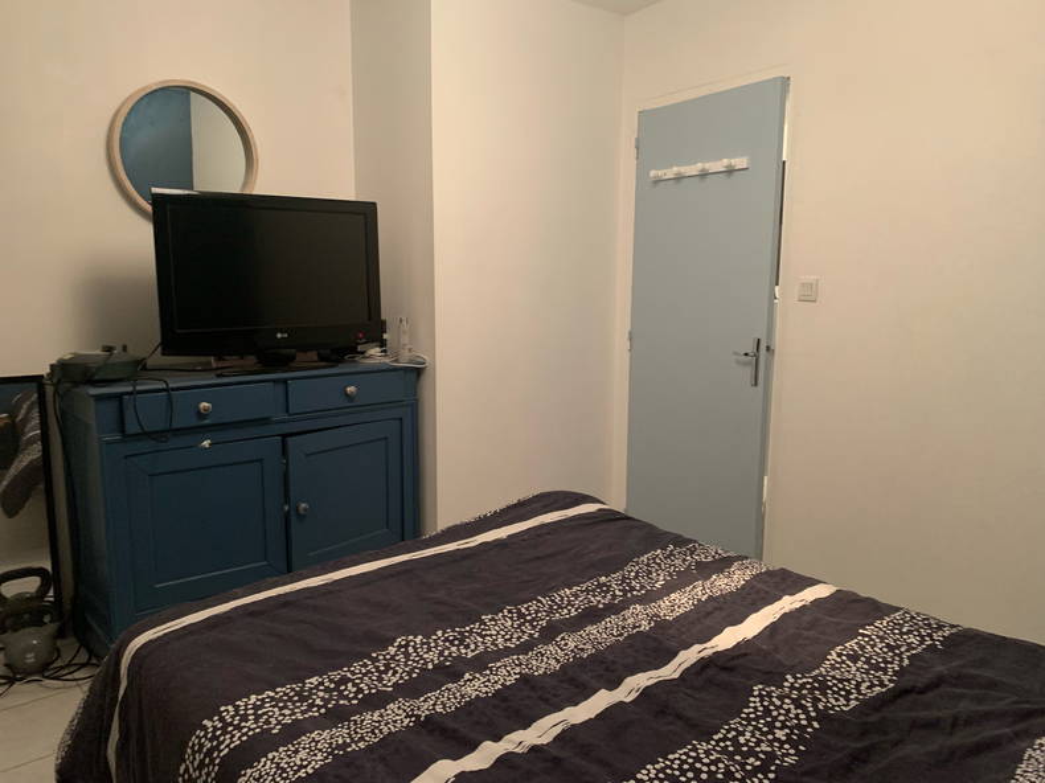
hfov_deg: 67.3
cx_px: 522
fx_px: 785
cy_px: 392
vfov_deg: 53.0
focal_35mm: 26
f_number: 1.8
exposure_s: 1/25
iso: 500
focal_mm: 4.25
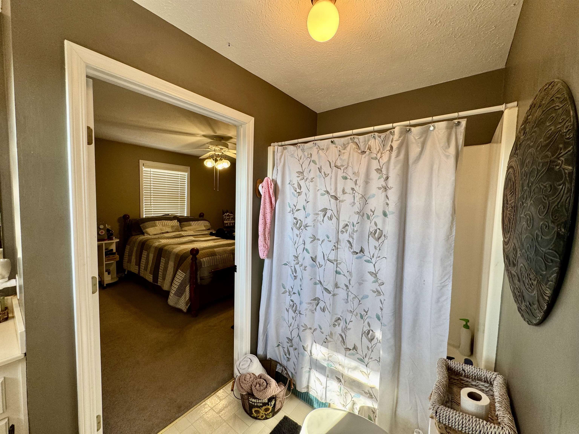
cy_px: 217
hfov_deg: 102.1
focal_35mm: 14
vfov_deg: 85.7
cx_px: 290
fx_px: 234
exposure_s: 1/120
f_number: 2.2
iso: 100
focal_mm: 2.22
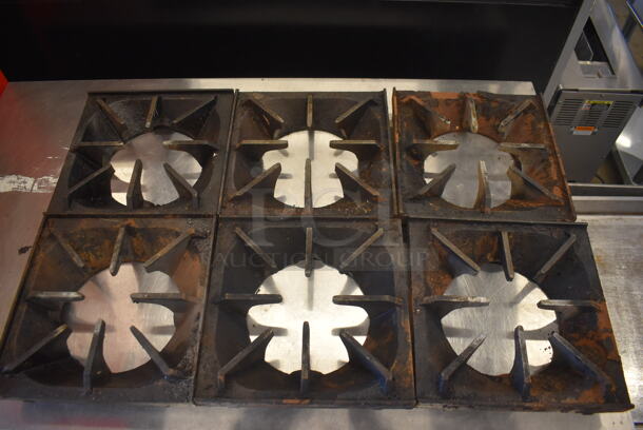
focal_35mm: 27
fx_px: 483
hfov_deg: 67.3
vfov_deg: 48.0
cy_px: 215
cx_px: 322
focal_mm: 18
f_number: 3.5
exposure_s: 1/125
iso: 1250
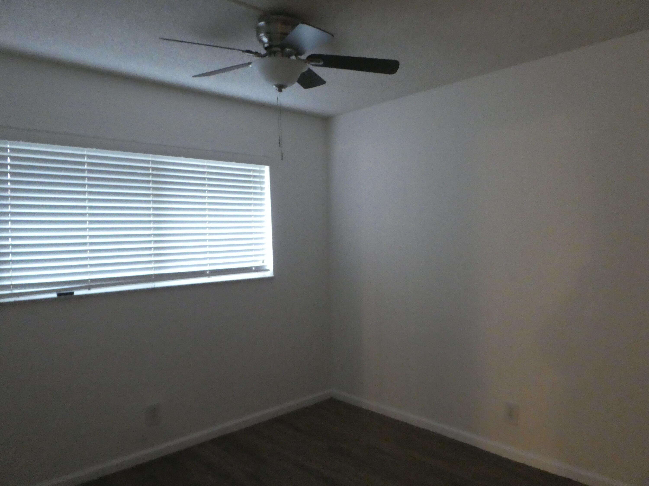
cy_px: 243
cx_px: 324
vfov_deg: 56.8
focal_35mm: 24
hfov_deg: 71.6
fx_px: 450
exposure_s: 1/25
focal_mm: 4.3
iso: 1600
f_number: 3.3
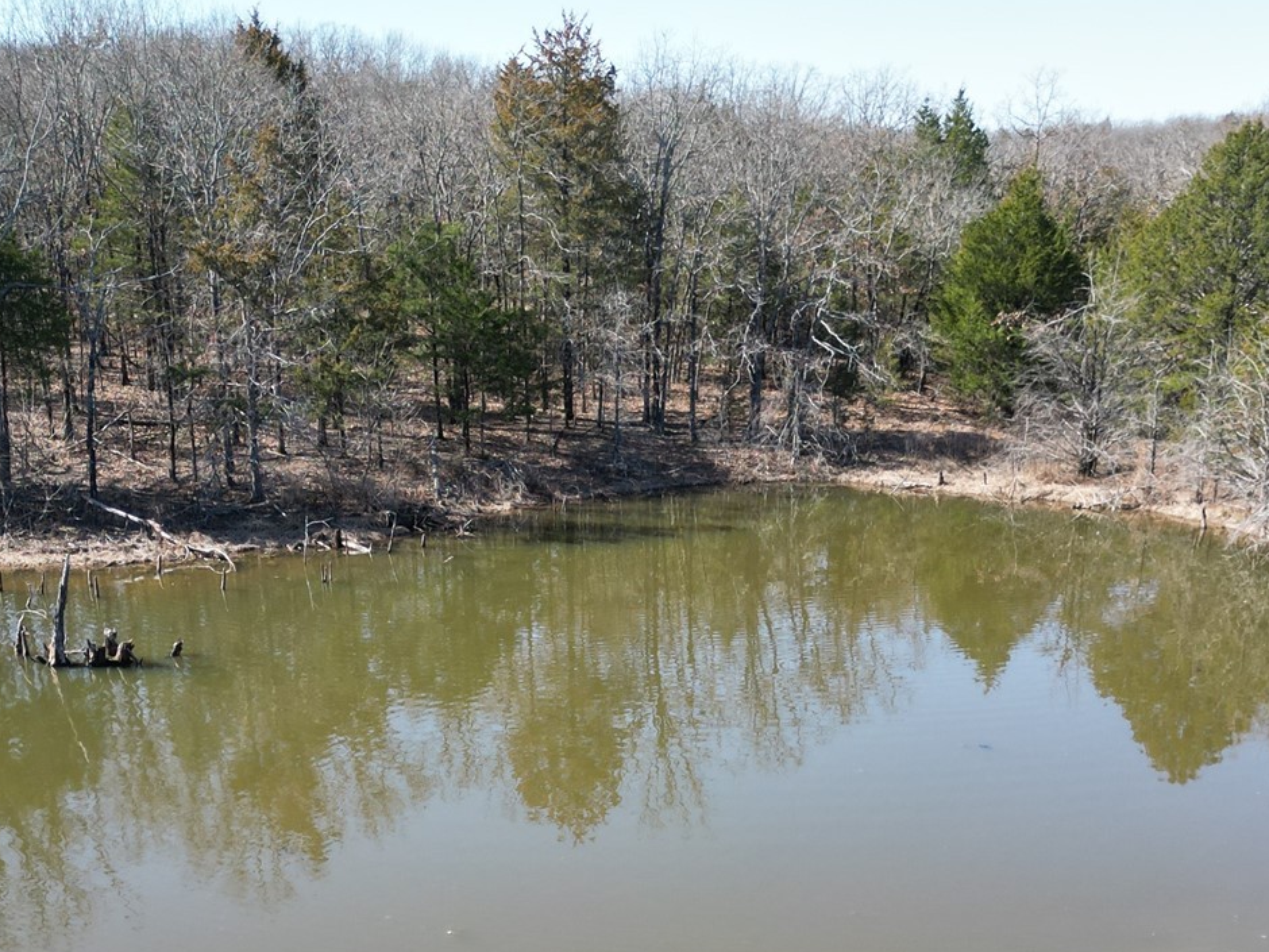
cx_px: 626
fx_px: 1796
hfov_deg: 38.9
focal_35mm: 49
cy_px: 882
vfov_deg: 28.4
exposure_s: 1/1250
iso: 200
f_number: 1.7
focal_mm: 6.72
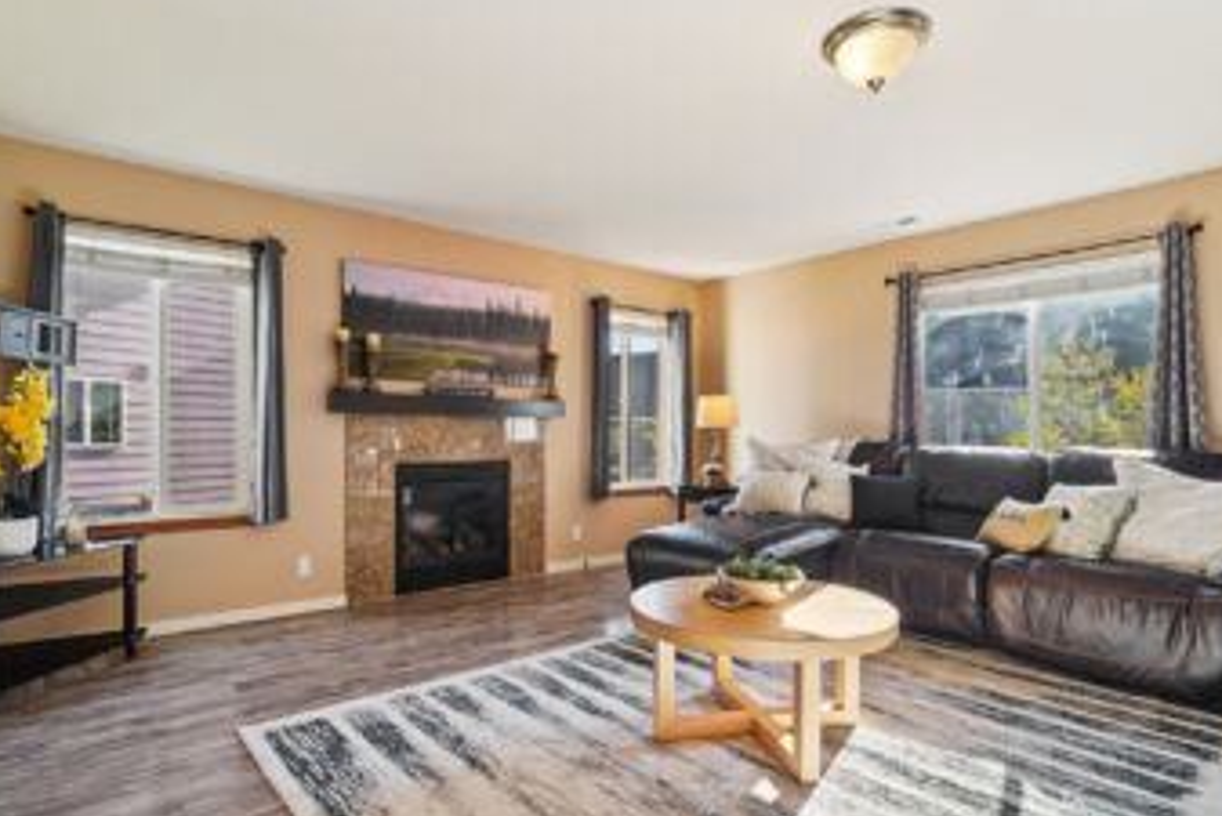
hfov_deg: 86.9
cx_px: 595
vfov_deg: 64.5
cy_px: 444
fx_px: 645
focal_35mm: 19
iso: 1600
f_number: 8
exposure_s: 1/80
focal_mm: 16
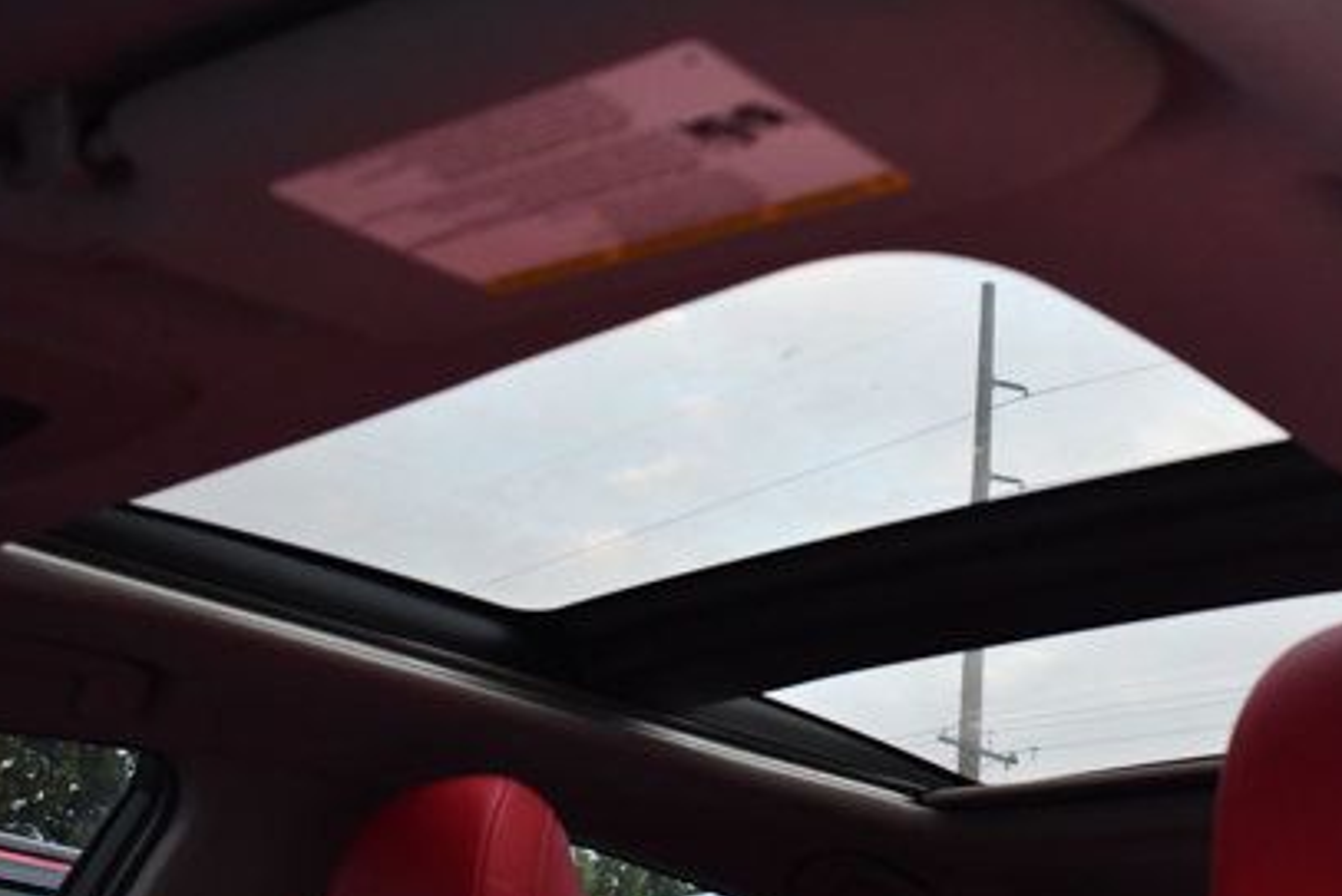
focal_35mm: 52
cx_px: 909
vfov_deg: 26.0
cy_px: 541
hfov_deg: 37.7
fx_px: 1939
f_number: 3.8
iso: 1100
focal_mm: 22
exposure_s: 1/125
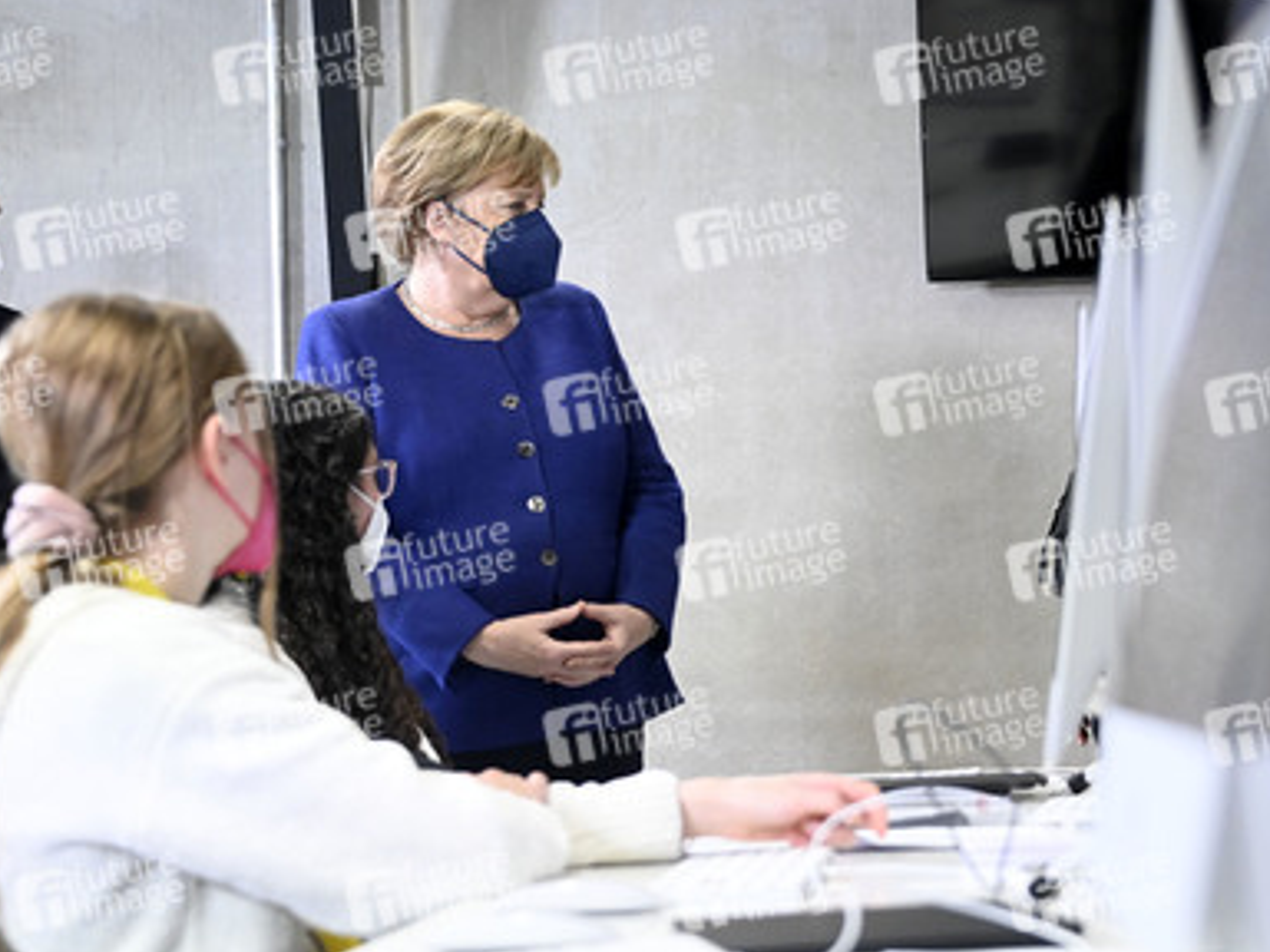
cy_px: 479
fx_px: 2568
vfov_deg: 21.0
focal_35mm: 70
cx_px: 673
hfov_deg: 27.8
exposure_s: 1/500
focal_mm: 62
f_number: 4.8
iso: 6400
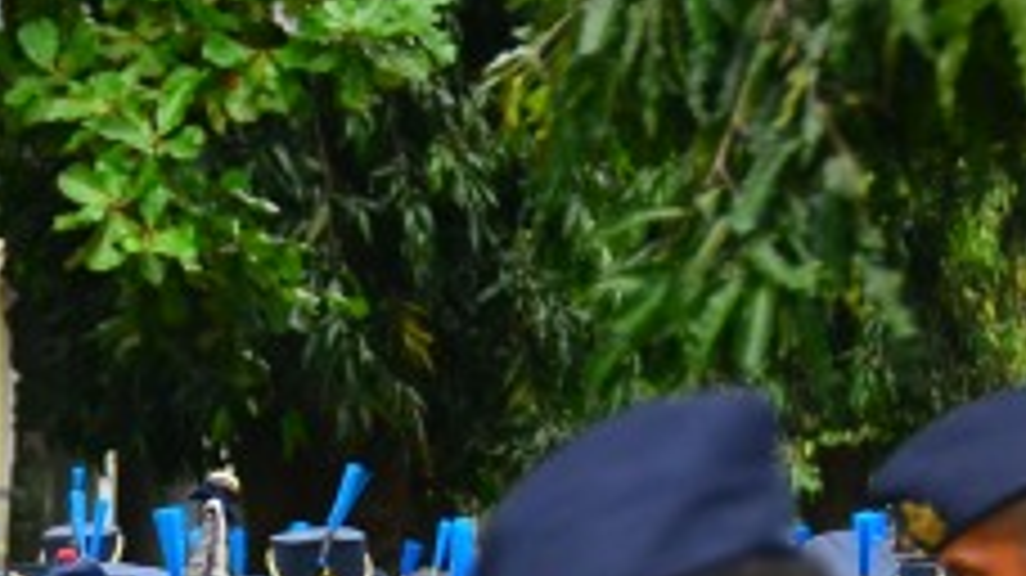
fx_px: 11785
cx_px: 194
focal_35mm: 433
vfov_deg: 2.8
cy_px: 866
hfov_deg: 5.0
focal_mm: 105
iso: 250
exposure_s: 1/125
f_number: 5.3
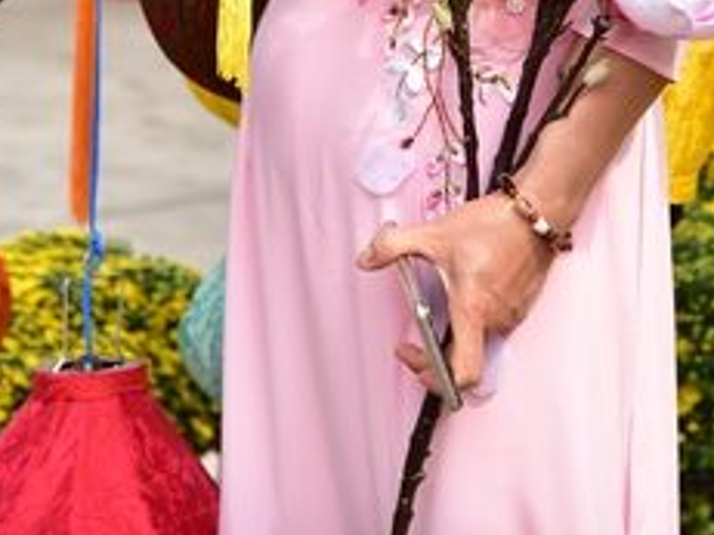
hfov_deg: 9.4
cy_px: -458
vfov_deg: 6.8
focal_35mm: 211
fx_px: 4350
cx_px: 352
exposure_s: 1/160
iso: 100
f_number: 4.5
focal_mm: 78
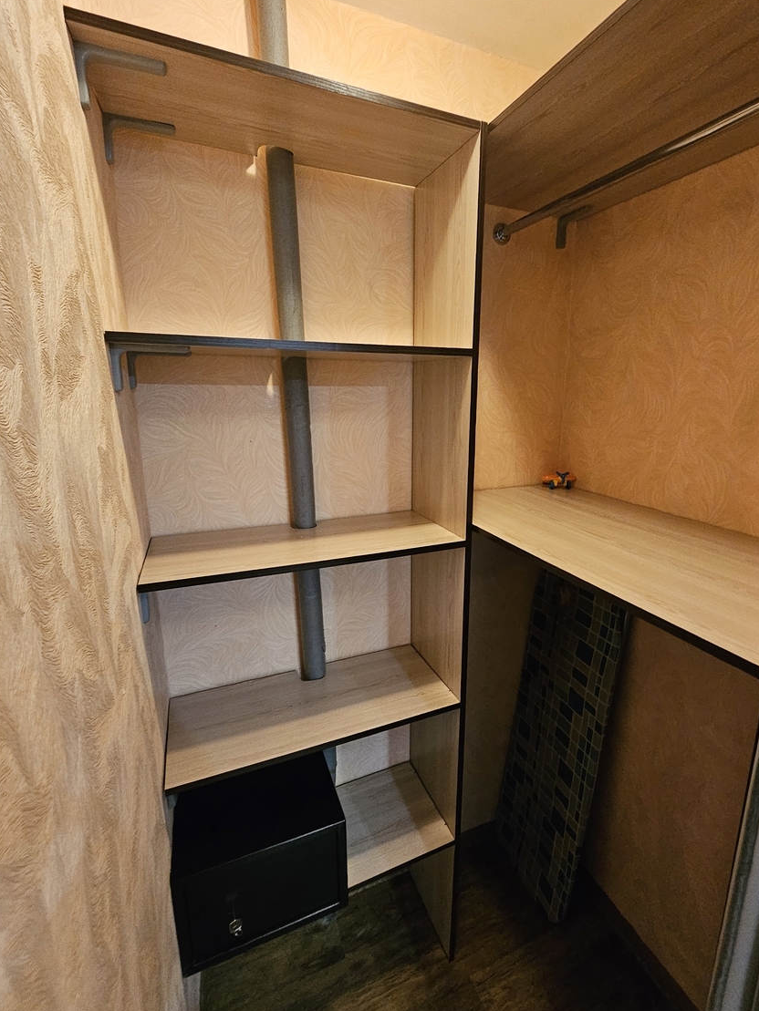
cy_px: 490
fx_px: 438
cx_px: 411
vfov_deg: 98.1
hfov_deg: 81.6
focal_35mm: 15
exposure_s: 1/25
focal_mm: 2.2
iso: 800
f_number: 2.2
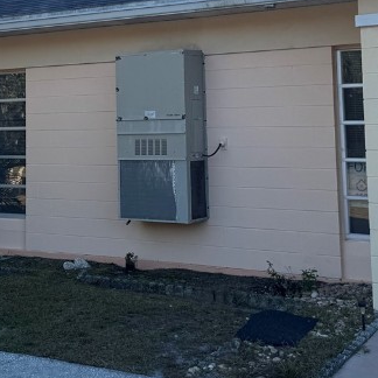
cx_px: 106
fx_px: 828
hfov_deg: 25.5
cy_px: 60
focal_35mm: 67
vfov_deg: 25.2
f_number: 1.78
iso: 80
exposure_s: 1/2041
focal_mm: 6.76
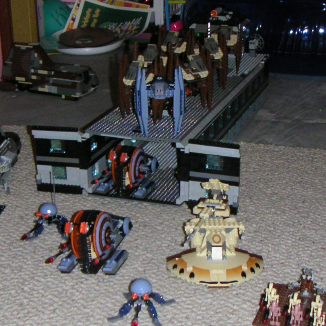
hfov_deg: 25.3
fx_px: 725
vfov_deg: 25.4
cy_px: 174
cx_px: 132
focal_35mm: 68
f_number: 2.8
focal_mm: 5
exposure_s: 1/45
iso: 200
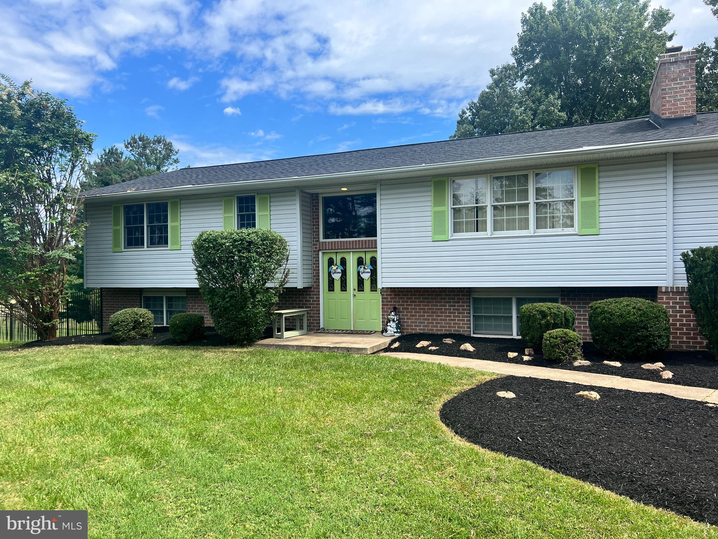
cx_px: 359
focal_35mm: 26
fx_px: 539
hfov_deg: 67.3
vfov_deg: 53.1
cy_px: 270
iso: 50
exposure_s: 1/2632
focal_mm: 5.7
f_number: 1.5
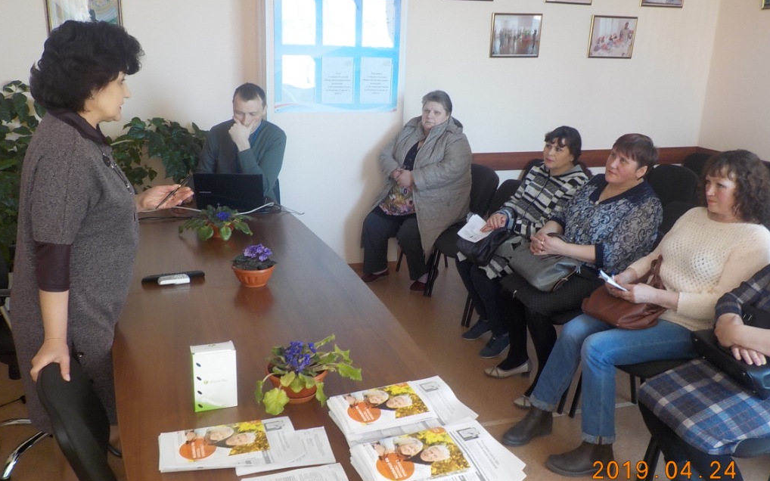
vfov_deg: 39.4
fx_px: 671
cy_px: 240
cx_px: 383
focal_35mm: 32
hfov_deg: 59.7
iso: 160
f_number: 3.3
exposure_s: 1/30
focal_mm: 4.1
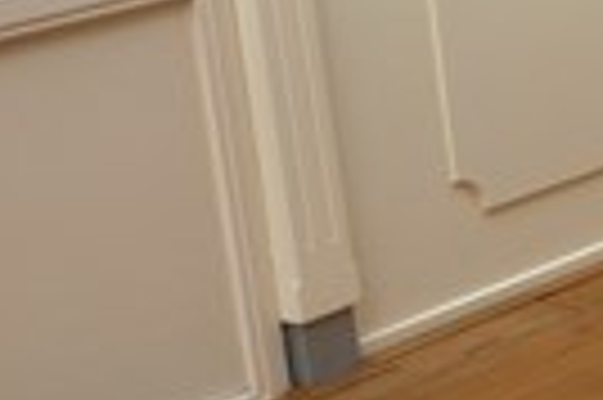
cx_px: 1161
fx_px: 2576
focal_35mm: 154
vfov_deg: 8.9
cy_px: 351
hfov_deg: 12.0
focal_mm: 5.5
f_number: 2.8
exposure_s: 1/400
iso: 80
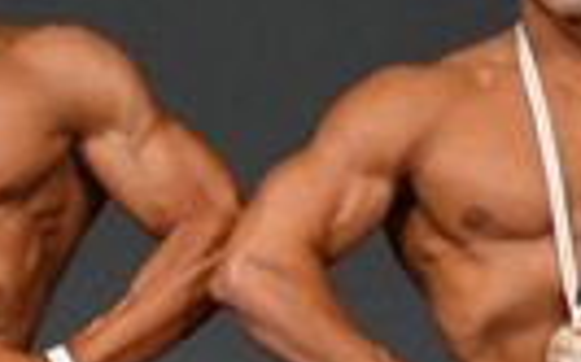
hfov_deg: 1.1
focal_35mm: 1872
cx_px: -208
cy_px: 488
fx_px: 29629
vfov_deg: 0.7
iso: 5000
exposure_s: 1/400
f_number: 5.6
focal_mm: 210
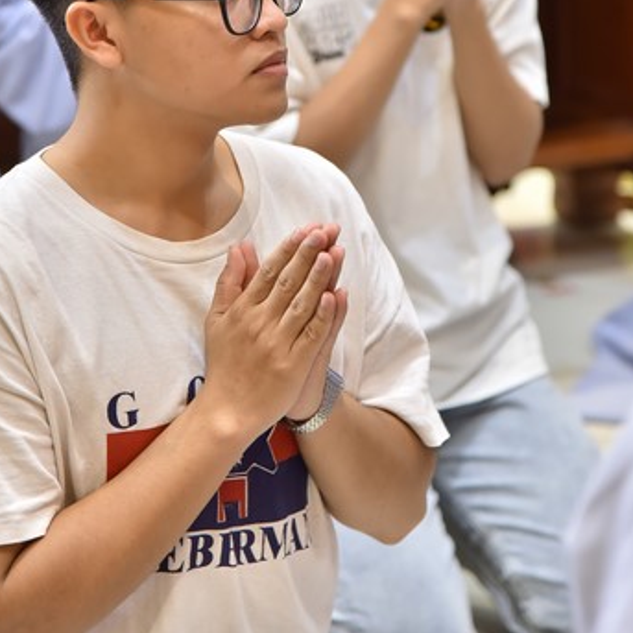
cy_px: 85
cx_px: 259
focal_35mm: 193
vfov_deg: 9.0
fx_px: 3993
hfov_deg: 9.1
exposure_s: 1/80
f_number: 4.5
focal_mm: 120
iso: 1000
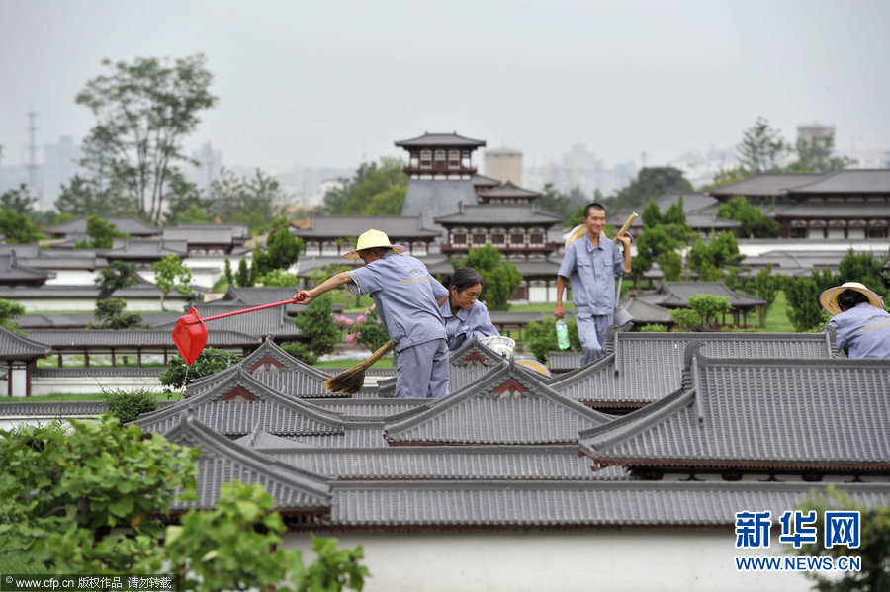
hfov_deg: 10.3
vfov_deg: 6.9
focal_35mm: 200
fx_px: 4942
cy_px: 296
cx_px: 445
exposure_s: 1/200
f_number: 6.3
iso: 200
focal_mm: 200
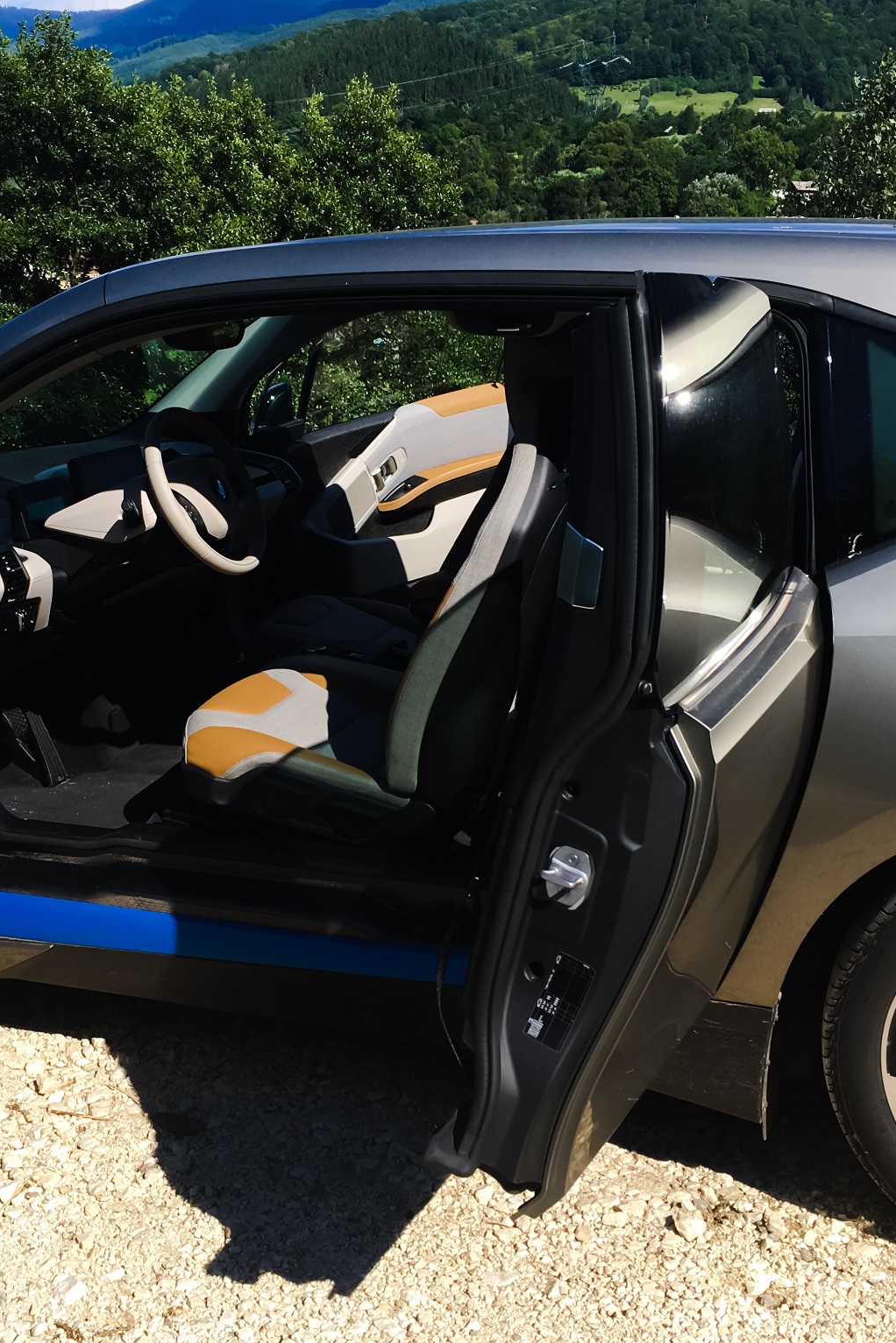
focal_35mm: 41
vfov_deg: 47.4
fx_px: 1531
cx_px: 332
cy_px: 672
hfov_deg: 32.5
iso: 25
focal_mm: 4.15
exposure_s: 1/1083
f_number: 2.2
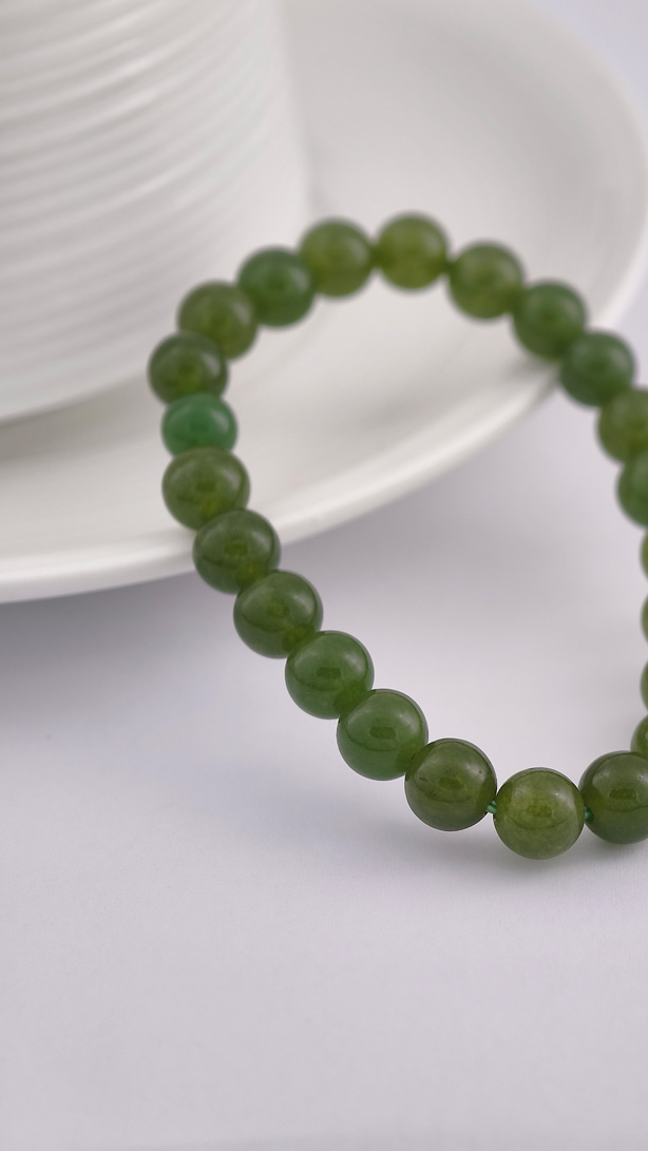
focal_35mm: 98
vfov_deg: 21.8
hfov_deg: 12.3
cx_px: 442
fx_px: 2992
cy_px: 567
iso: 125
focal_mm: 22.48
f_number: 2.67
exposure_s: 1/160
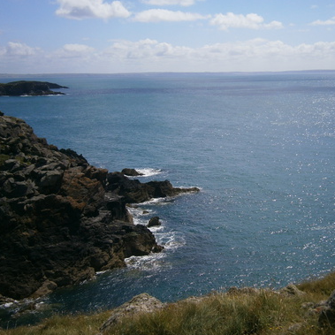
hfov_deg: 39.0
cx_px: 206
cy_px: 168
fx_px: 471
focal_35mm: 43
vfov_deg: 39.2
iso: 80
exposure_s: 1/320
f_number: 8.7
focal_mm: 6.4
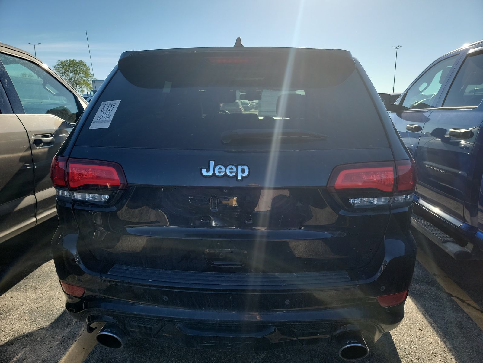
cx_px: 242
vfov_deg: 56.8
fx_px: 335
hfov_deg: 71.6
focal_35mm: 24
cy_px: 182
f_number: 1.8
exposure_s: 1/476
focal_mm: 6.7
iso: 50
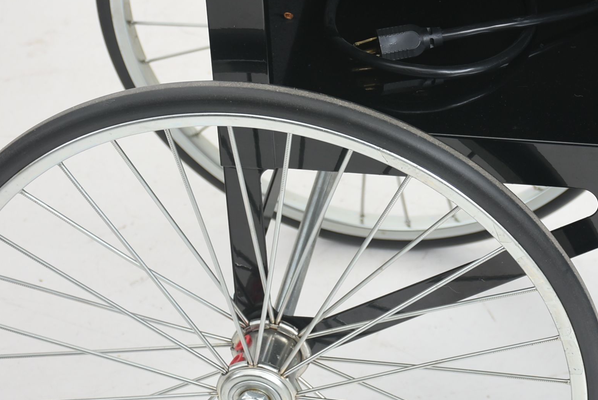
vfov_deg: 9.5
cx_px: 553
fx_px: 2394
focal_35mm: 144
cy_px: 36
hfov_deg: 14.1
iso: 160
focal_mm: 50
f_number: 7.1
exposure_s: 1/100
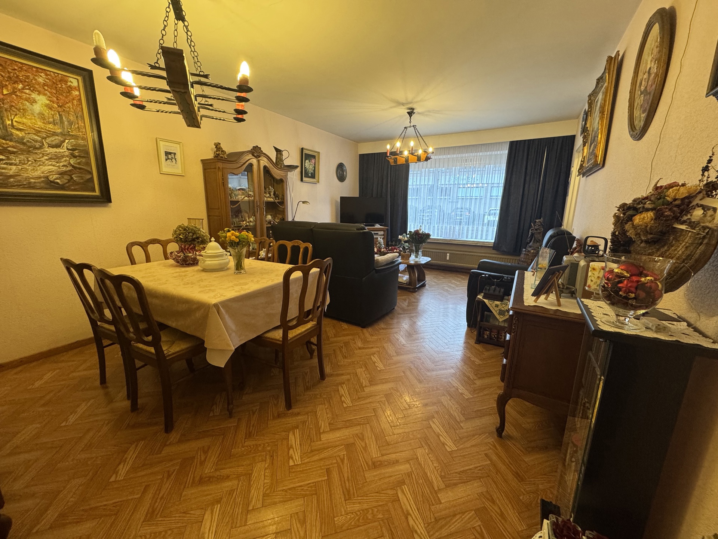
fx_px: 290
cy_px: 270
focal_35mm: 14
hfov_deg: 102.1
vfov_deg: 85.7
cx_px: 359
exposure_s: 1/50
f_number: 2.2
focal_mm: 2.22
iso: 250
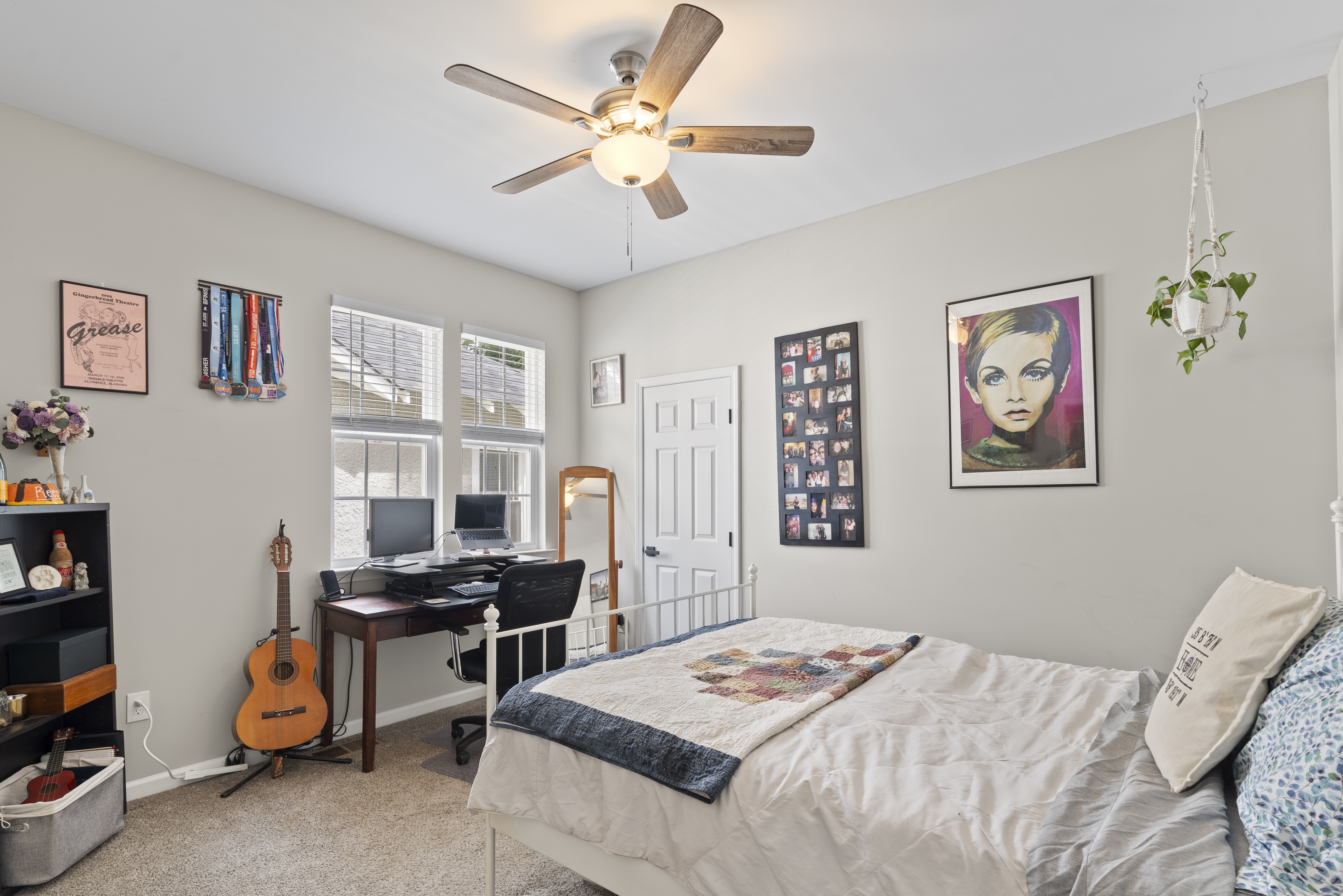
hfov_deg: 93.3
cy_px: 472
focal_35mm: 17
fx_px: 634
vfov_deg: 70.4
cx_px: 664
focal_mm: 16
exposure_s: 2
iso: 200
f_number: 9
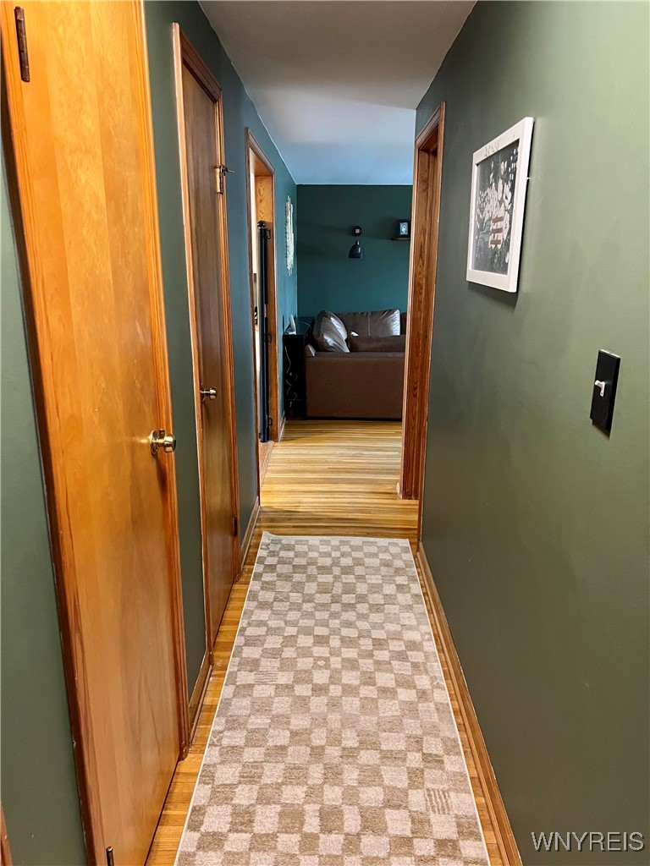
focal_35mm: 26
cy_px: 433
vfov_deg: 67.3
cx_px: 325
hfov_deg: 53.1
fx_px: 651
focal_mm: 5.7
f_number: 1.5
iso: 500
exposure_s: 1/40
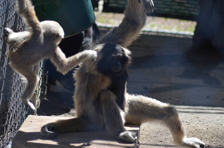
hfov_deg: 7.1
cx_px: 112
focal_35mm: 292
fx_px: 1816
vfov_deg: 4.7
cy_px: 74
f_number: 4.8
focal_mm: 195
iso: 400
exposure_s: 1/1250
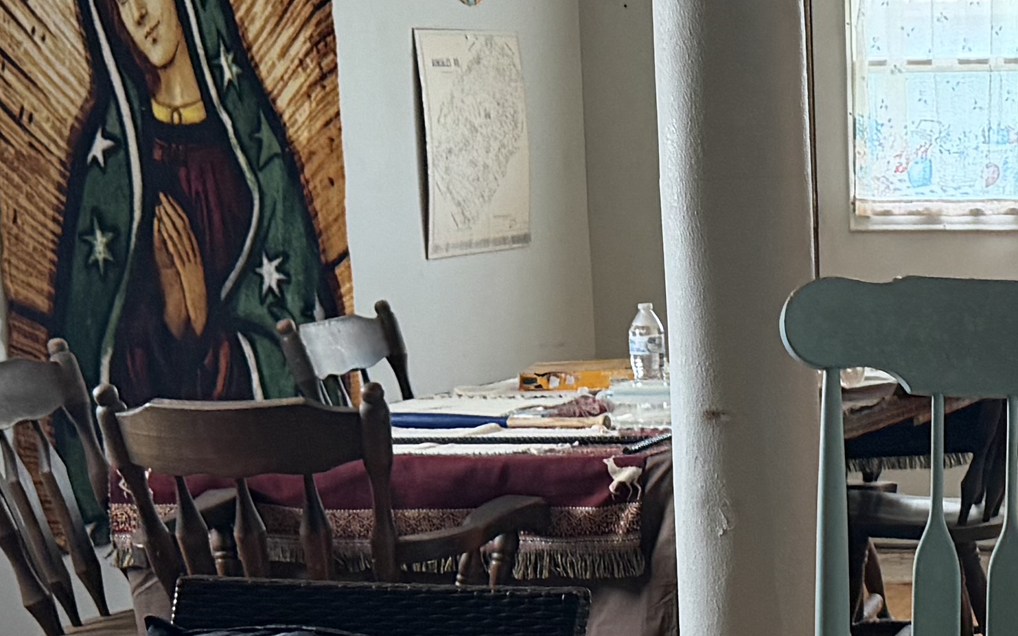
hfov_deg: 20.1
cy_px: 338
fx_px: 2719
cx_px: 1159
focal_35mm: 98
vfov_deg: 13.3
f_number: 1.78
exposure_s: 1/60
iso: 320
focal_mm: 6.76
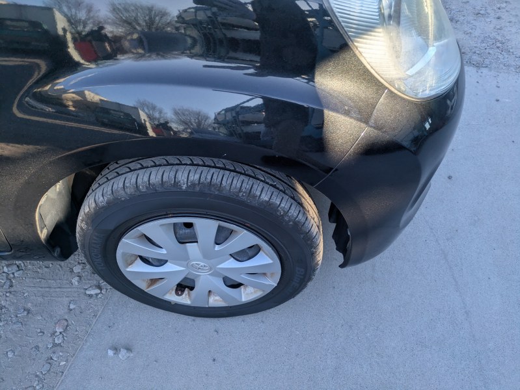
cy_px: 195
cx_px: 260
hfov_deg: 69.4
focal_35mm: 25
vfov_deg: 54.9
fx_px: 376
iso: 61
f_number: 1.89
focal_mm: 5.43
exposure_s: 1/587
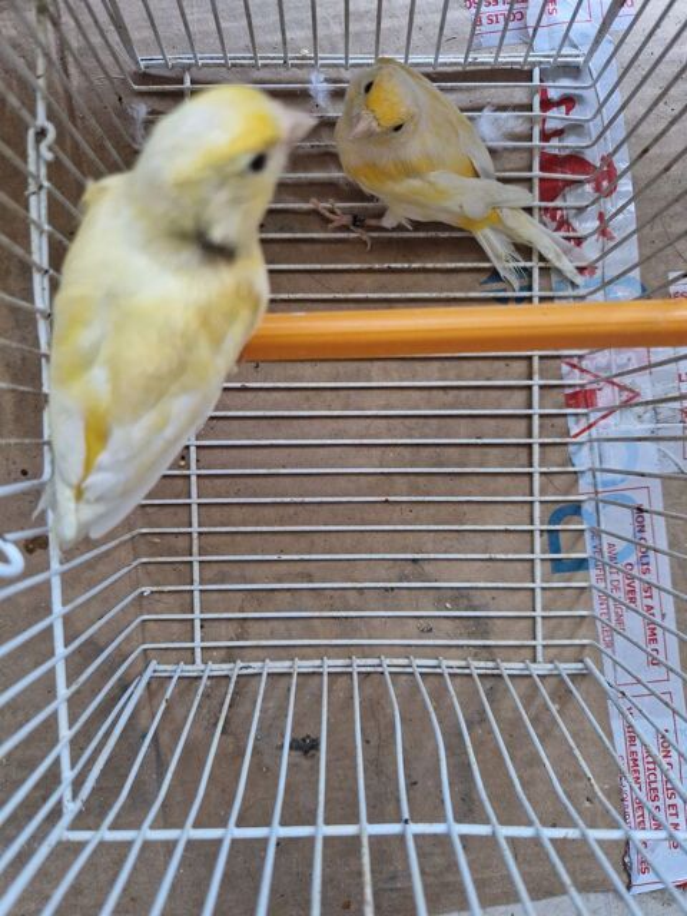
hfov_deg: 58.9
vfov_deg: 73.9
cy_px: 458
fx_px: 609
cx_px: 344
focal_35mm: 23
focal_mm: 5.4
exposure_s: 1/100
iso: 400
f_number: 1.8
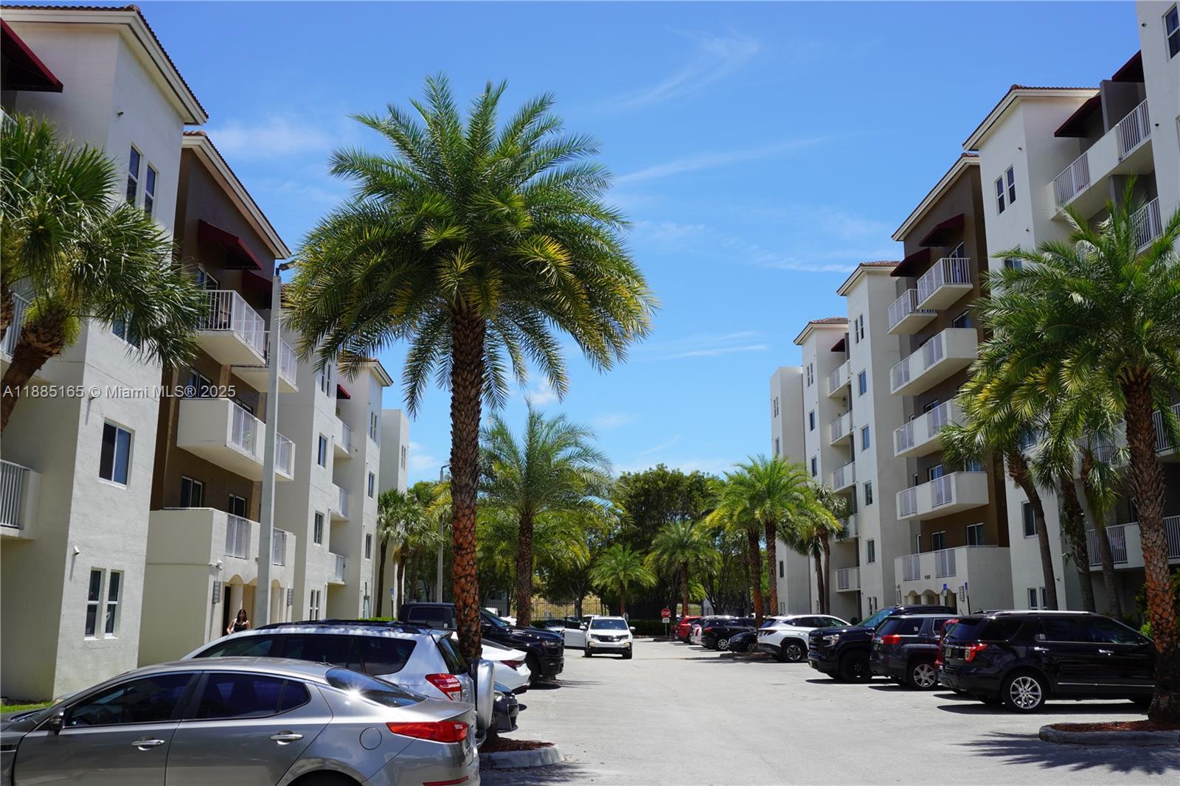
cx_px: 590
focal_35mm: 33
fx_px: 1081
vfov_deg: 40.0
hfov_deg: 57.2
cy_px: 393
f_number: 10
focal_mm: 22
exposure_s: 1/160
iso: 100
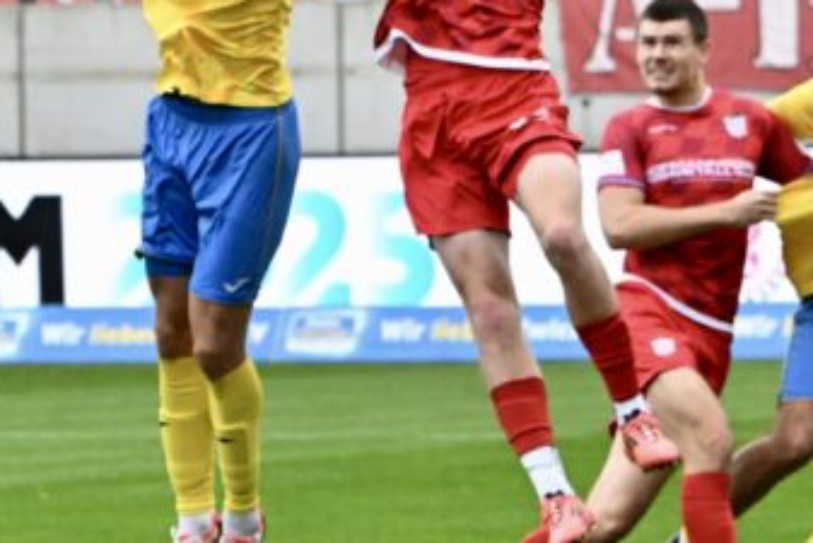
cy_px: 197
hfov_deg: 5.0
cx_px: 311
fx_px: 9263
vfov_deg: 3.4
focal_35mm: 410
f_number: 5
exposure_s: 1/1600
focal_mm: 135
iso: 5000
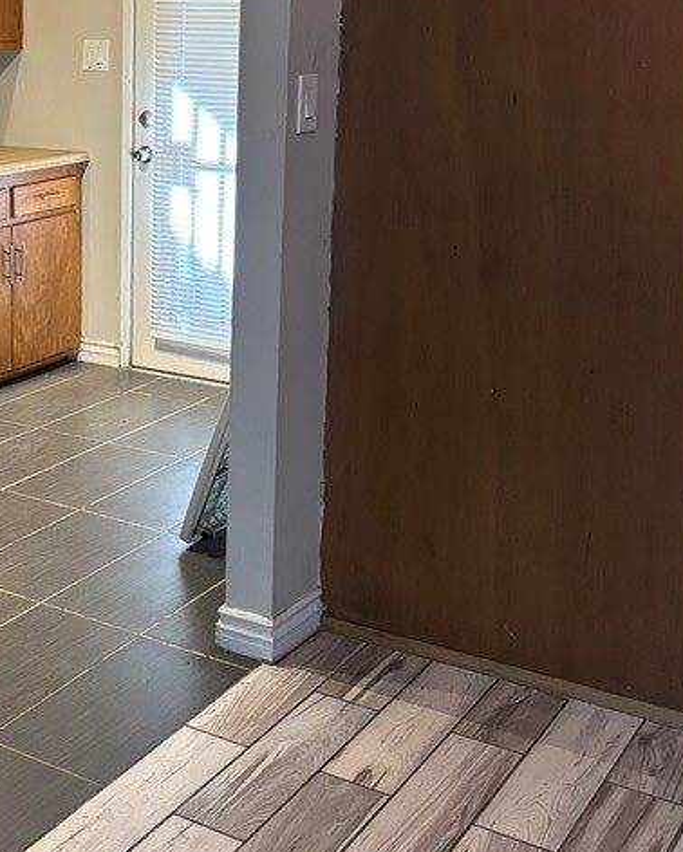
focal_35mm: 55
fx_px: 1389
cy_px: 330
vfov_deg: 34.0
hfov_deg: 26.3
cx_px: 14
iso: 250
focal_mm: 5.96
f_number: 1.6
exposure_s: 1/60
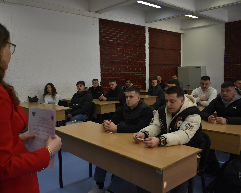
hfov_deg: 56.9
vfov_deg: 47.1
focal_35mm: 31
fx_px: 221
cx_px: 102
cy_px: 95
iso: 800
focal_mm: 18
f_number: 3.5
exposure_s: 1/125
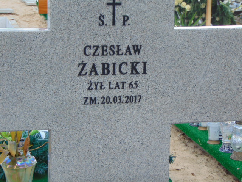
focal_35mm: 108
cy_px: 91
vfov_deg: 13.7
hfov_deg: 18.2
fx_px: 755
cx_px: 121
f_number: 3.9
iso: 80
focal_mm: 19.4
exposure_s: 1/200
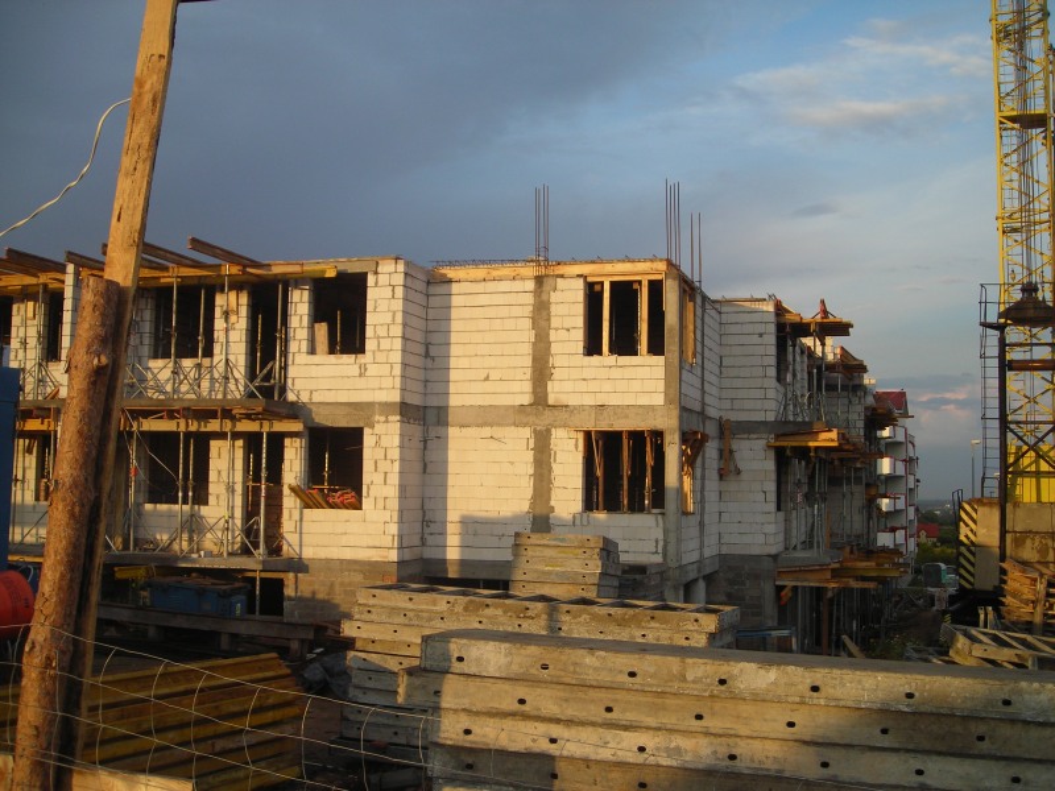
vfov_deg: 37.7
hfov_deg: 49.0
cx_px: 528
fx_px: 1158
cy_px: 396
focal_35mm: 38
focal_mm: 6.3
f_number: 3.2
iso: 50
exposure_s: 1/258
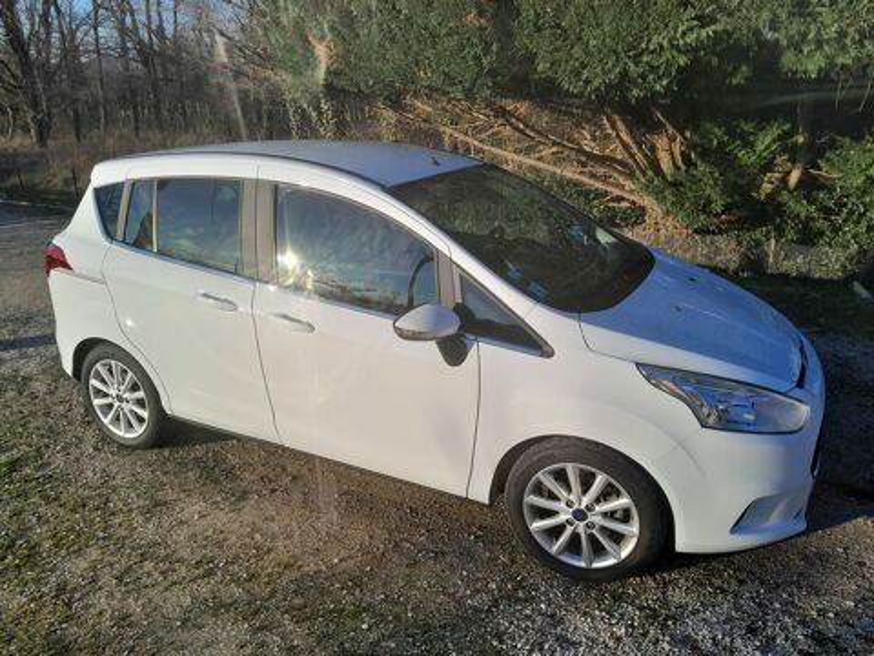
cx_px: 437
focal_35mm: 26
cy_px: 328
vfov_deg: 53.1
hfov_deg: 67.3
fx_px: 656
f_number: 1.8
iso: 40
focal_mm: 3.98
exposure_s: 1/565
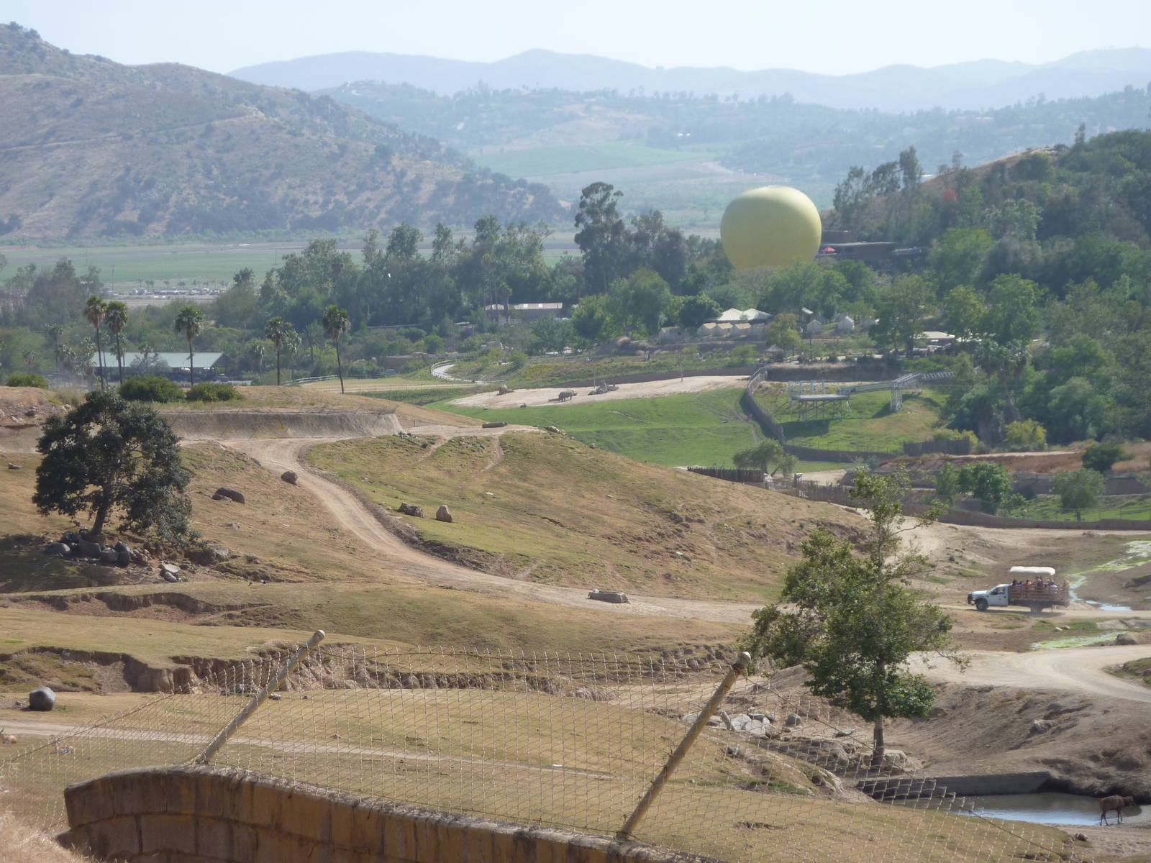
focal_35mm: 147
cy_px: 432
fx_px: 4888
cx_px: 576
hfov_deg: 13.4
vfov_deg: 10.1
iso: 80
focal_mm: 24.1
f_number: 4.5
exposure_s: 1/500
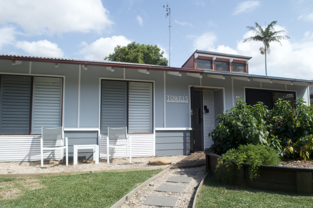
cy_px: 104
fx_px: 235
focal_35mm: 27
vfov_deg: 47.8
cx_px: 156
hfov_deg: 67.4
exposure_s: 1/200
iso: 100
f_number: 7.1
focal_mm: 18
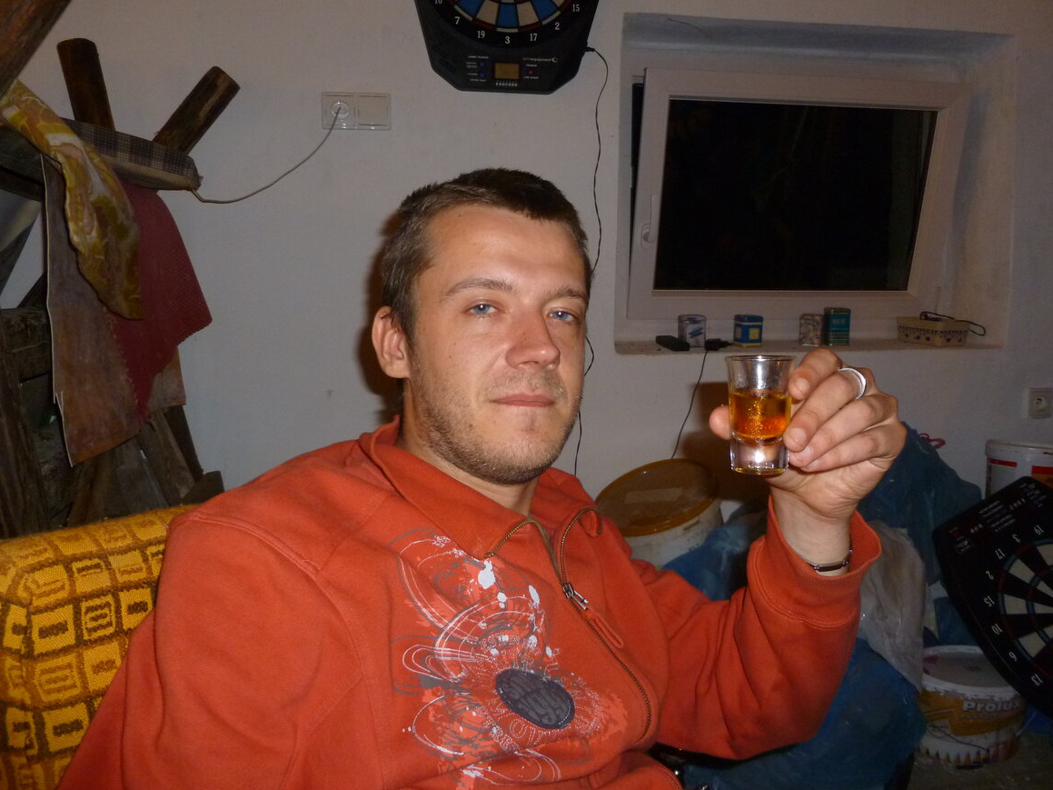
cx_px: 520
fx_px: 882
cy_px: 388
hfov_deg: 61.7
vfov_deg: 48.2
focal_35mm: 29
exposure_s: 1/30
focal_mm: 5
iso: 250
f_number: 3.3
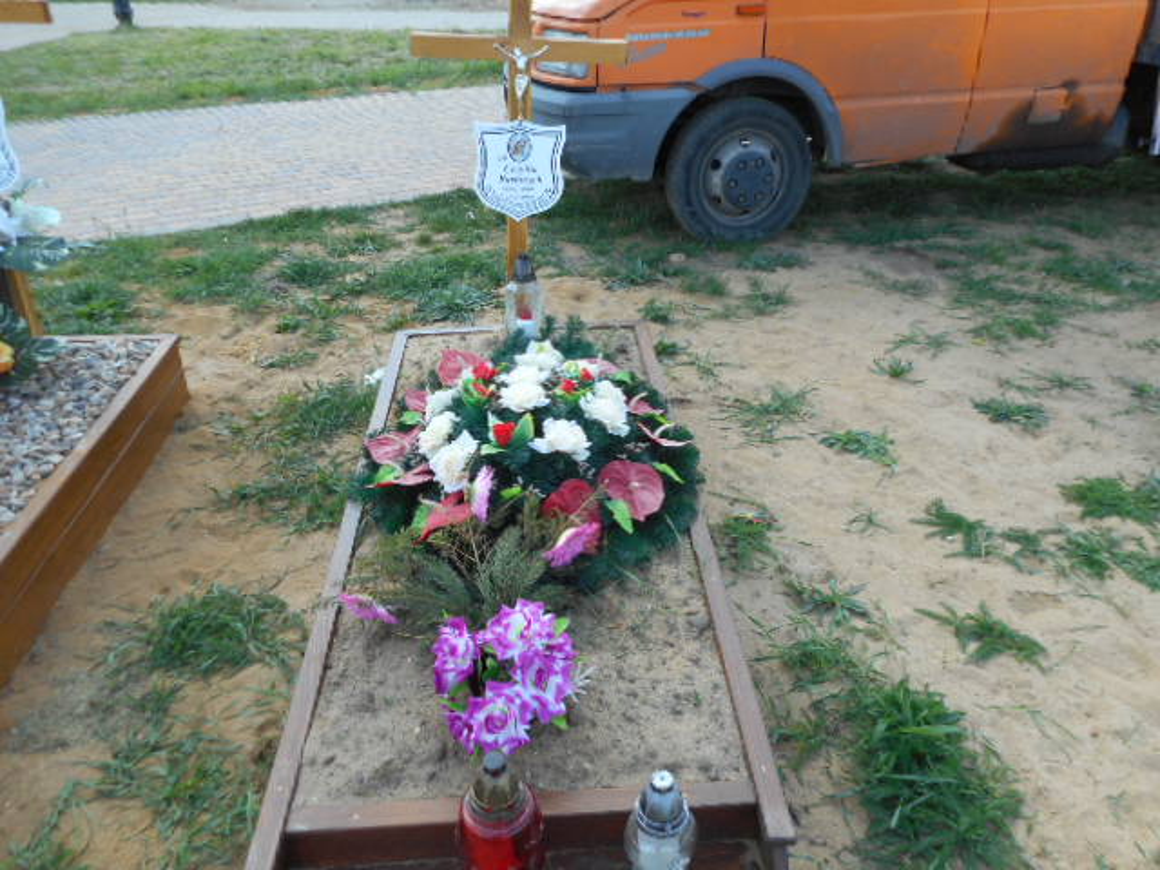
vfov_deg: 54.9
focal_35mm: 25
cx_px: 580
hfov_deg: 69.4
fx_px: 838
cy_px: 435
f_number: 3.7
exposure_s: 1/160
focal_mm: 4.5
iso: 80
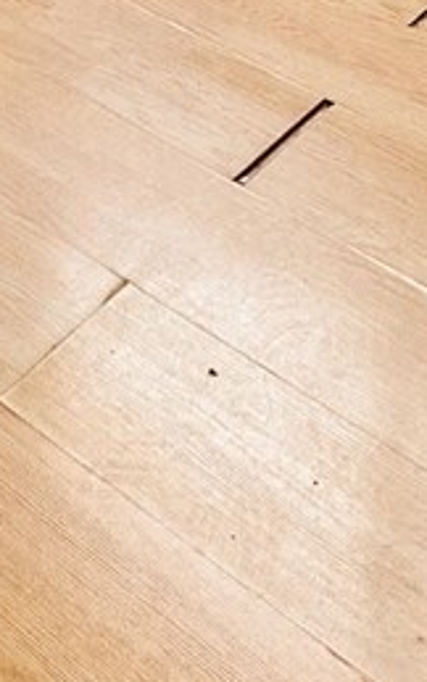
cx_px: -115
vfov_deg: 16.6
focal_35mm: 80
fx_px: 1489
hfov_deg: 15.6
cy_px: -800
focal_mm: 12
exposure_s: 1/3
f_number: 7.1
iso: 1000
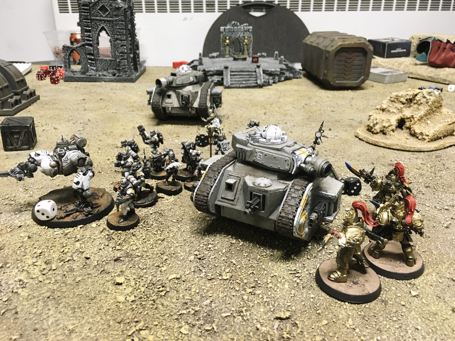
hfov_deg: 61.7
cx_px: 228
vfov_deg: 48.2
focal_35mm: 29
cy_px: 170
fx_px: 381
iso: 160
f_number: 2.2
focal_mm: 4.15
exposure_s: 1/30
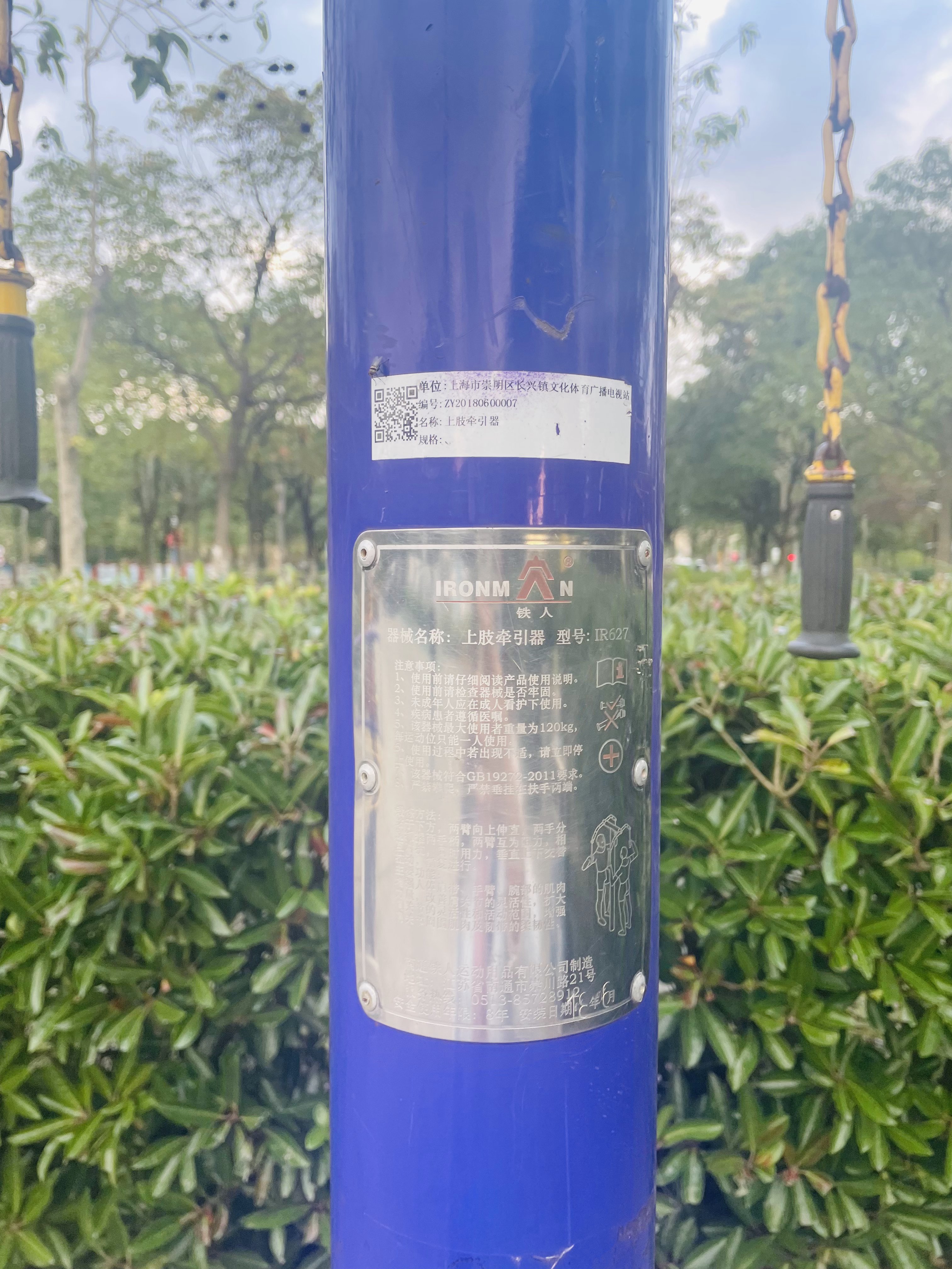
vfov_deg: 67.3
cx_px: 476
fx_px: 953
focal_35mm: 26
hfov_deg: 53.1
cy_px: 634
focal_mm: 4.2
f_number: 1.6
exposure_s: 1/121
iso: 50
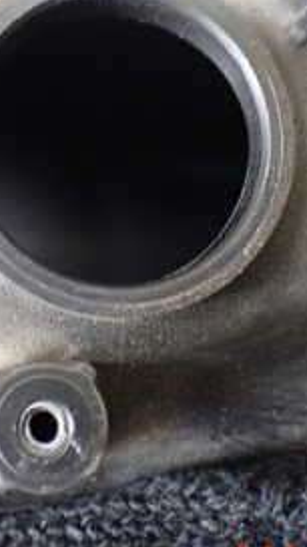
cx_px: 88
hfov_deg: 16.7
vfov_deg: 28.9
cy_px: 137
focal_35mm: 72
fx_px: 1042
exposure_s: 1/40
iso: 800
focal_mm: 5.4
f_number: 2.3
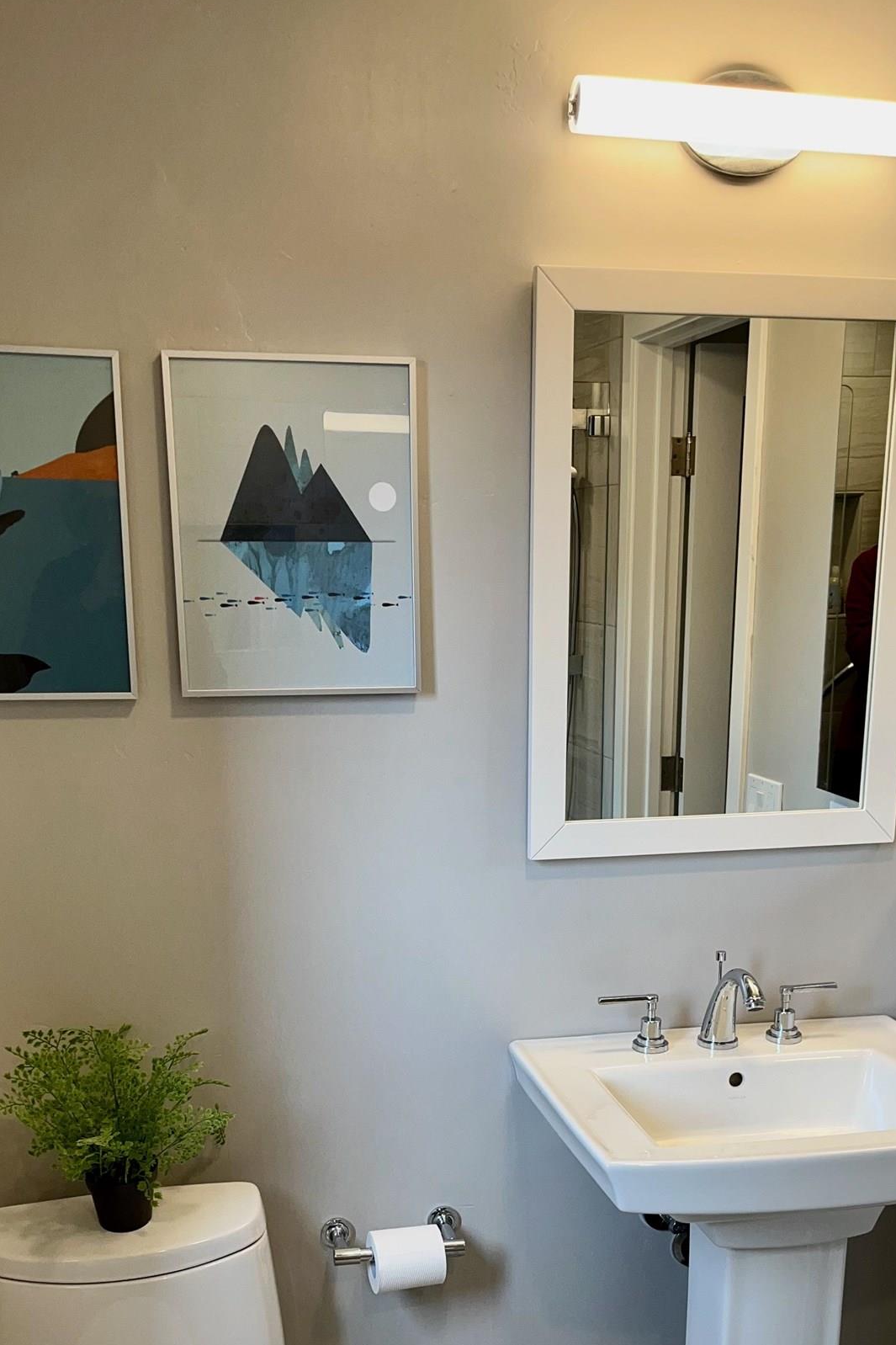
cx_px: 497
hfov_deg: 34.2
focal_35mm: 39
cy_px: 960
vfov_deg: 48.2
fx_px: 1456
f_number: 1.6
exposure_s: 1/120
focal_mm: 5.1
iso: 80
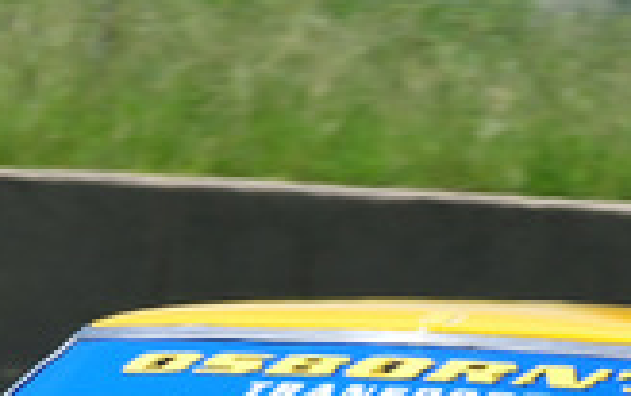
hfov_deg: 0.9
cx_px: 562
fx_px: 41019
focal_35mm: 2382
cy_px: 515
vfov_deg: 0.6
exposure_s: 1/500
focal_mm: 320
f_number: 13
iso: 400
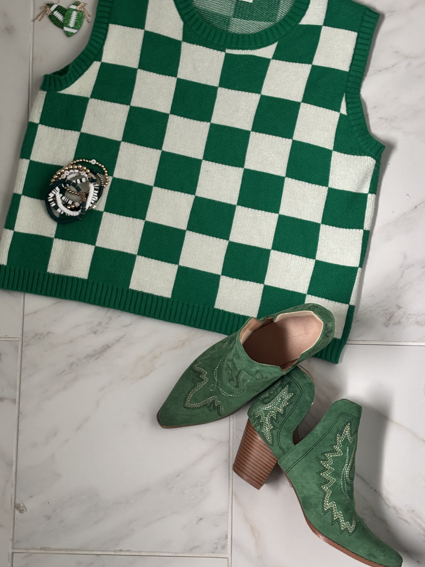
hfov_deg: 22.9
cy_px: 240
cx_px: 186
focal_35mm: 64
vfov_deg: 30.2
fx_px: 1048
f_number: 1.6
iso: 400
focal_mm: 5.96
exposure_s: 1/30
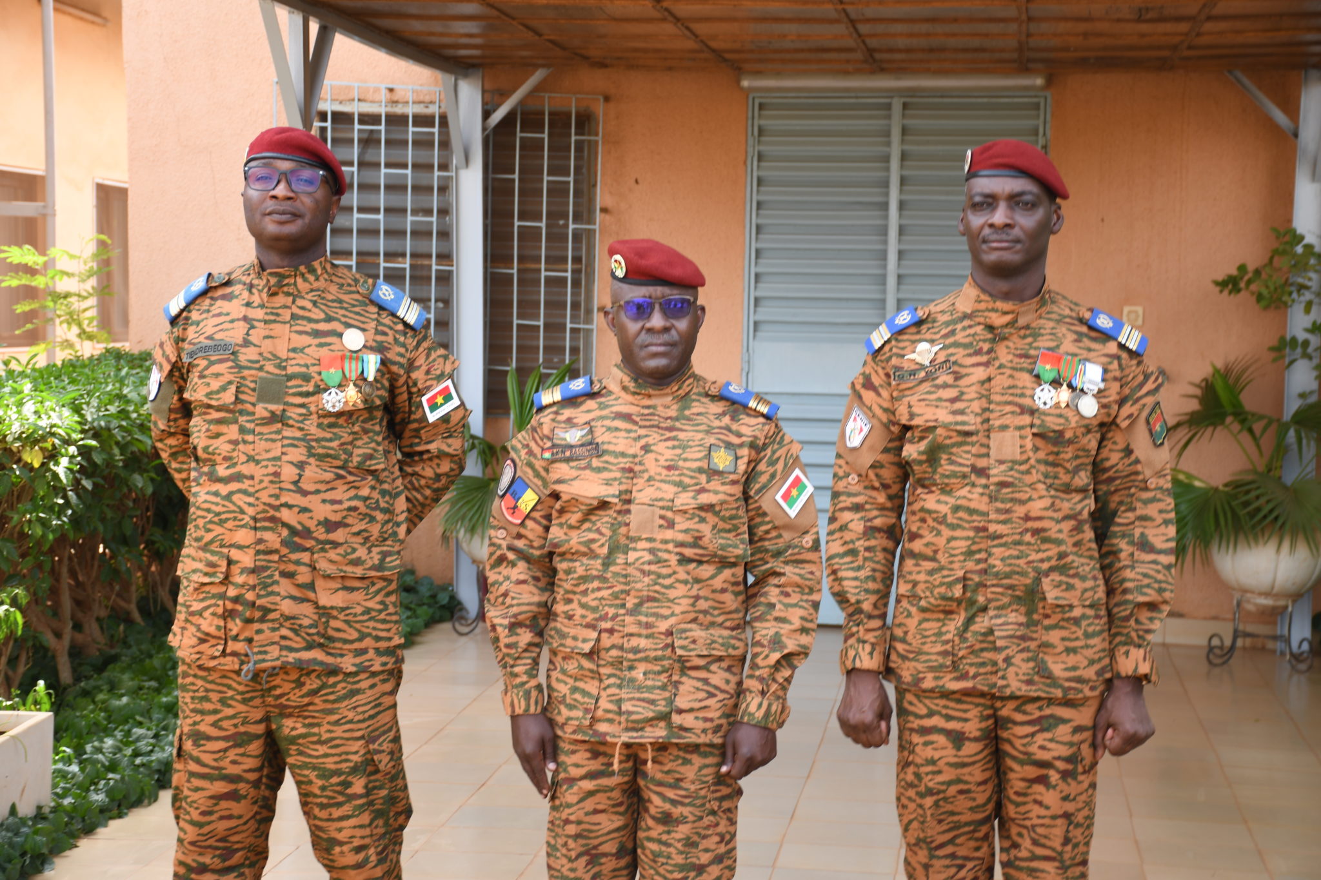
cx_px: 660
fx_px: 2752
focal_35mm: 75
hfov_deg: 27.0
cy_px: 440
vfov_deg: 18.2
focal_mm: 50
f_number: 4.8
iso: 100
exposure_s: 1/80
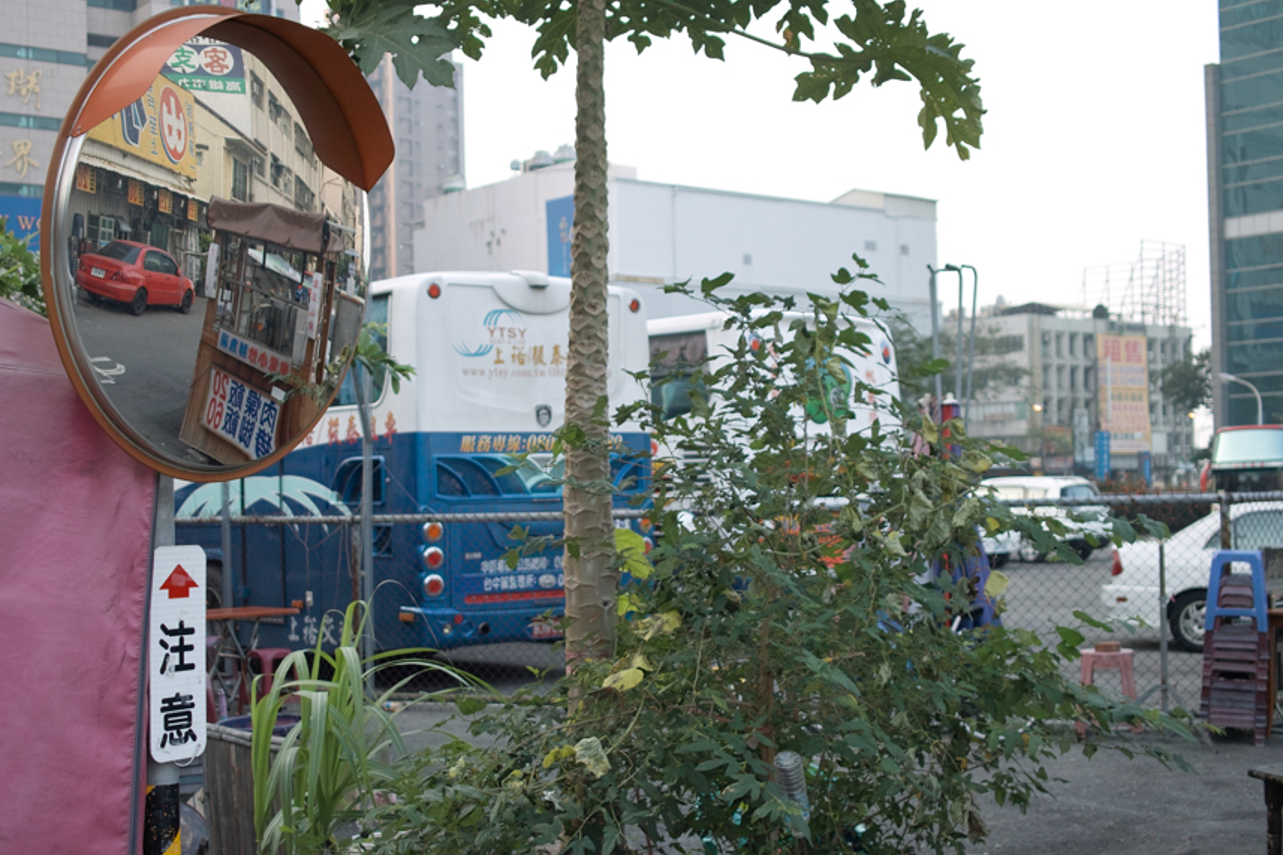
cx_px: 551
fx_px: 1746
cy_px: 488
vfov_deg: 27.5
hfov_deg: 40.3
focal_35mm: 49
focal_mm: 24.2
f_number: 2.8
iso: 100
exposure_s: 1/80
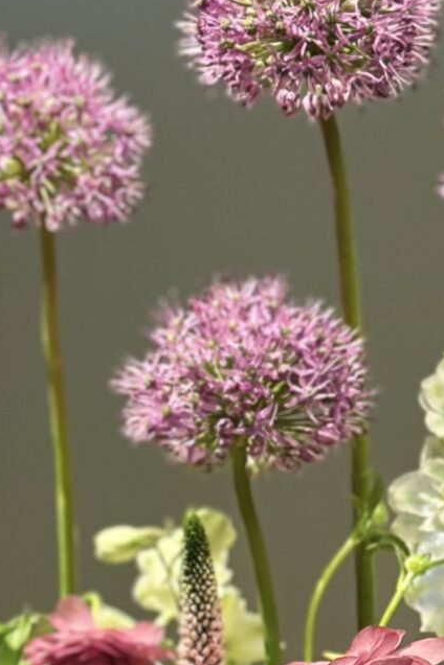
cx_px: 228
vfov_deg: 10.0
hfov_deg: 6.8
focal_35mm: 201
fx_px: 3718
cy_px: 942
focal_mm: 6.86
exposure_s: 1/50
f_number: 1.78
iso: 160
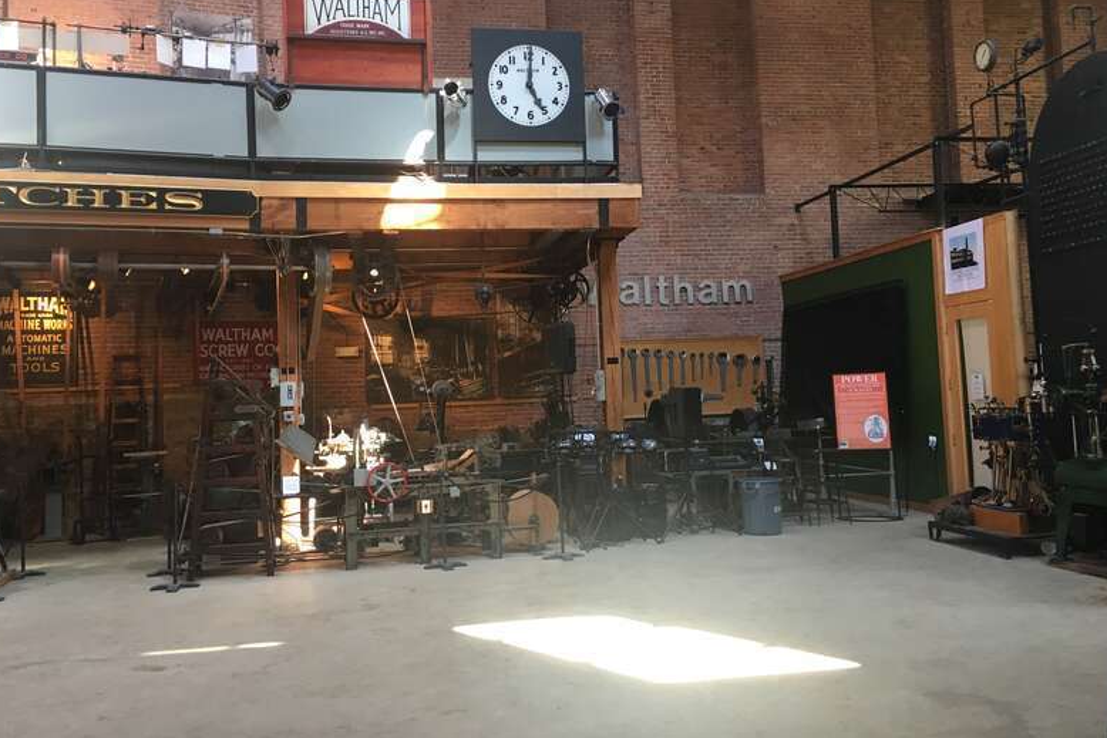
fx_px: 953
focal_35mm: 31
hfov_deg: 60.3
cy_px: 328
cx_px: 551
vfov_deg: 42.3
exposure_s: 1/30
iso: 80
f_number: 2.2
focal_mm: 4.15
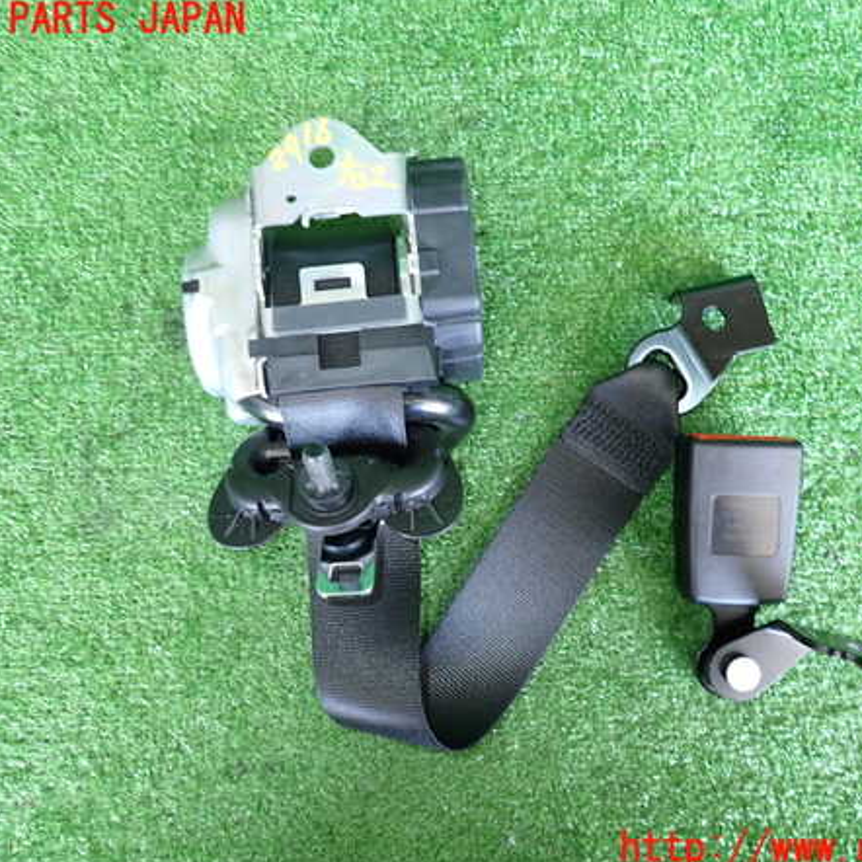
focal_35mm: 30
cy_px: 435
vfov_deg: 54.0
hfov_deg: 53.9
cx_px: 476
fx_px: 845
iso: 200
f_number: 2
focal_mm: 4.5
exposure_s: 1/30
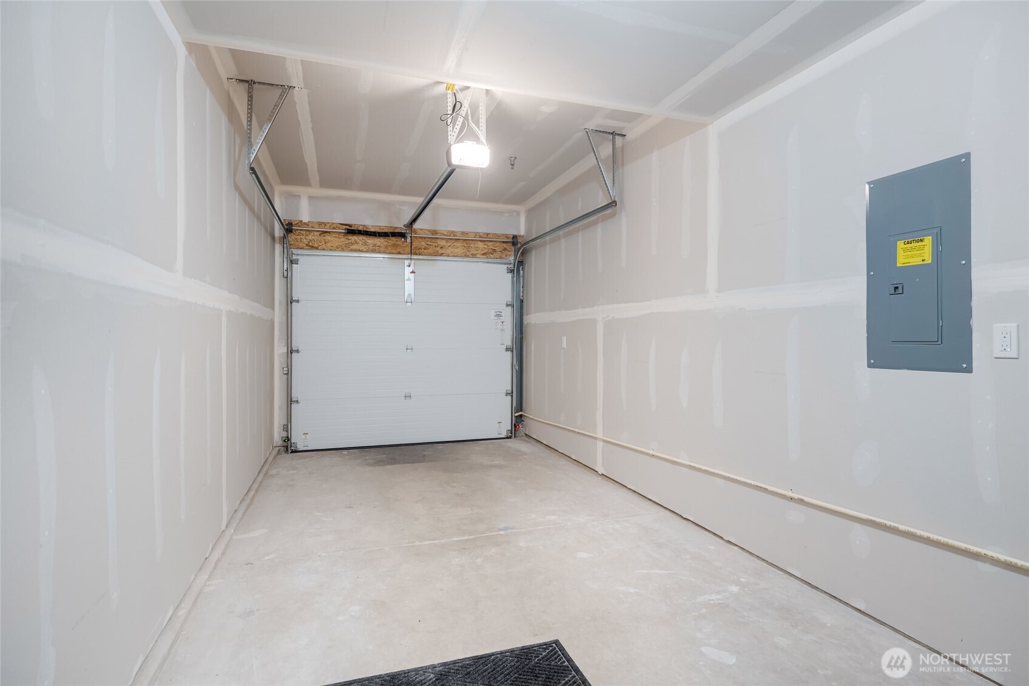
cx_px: 514
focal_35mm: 18
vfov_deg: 65.9
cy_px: 343
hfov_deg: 88.4
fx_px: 529
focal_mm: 18.5
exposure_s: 1/30
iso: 400
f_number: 9
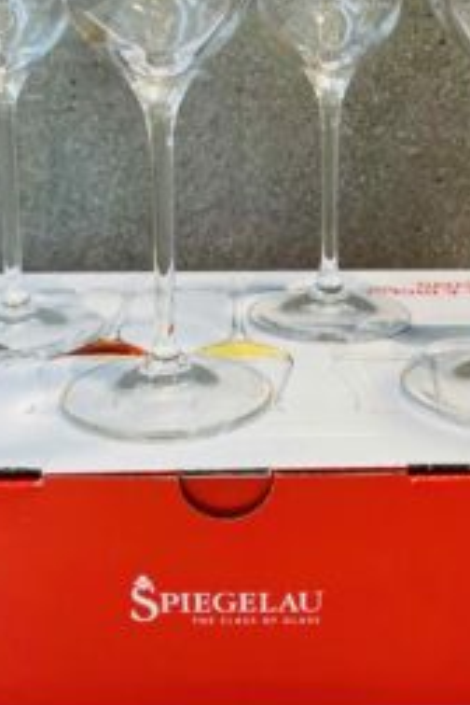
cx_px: 249
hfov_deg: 31.2
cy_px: 213
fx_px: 842
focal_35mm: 43
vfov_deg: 44.5
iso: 80
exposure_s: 1/100
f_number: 1.6
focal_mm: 4.2
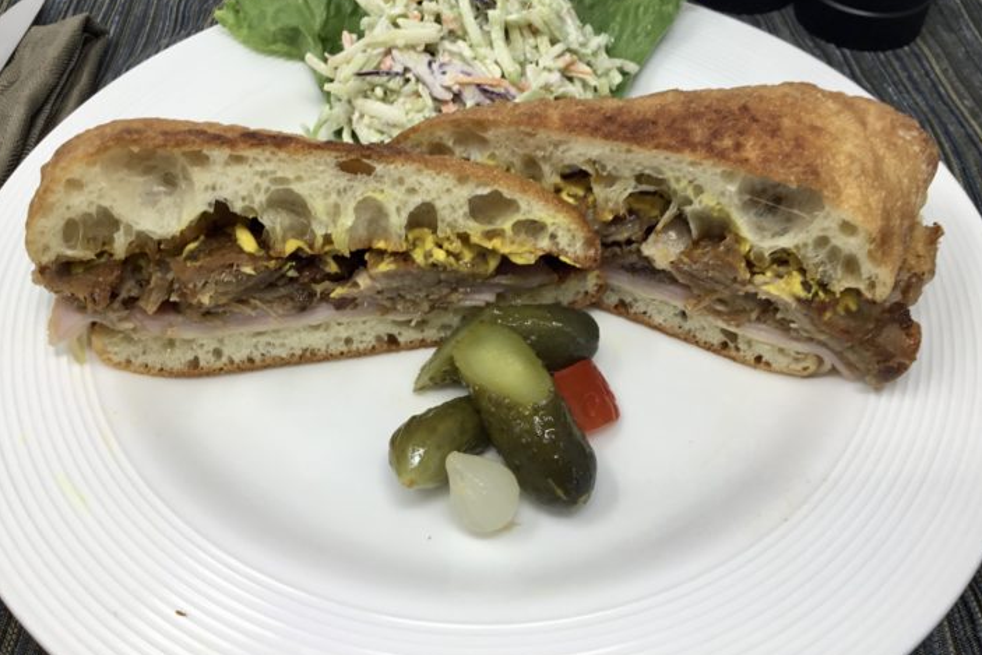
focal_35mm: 33
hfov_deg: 57.2
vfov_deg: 39.9
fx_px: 900
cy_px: 290
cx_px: 499
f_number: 2.4
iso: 25
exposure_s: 1/60
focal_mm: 3.3
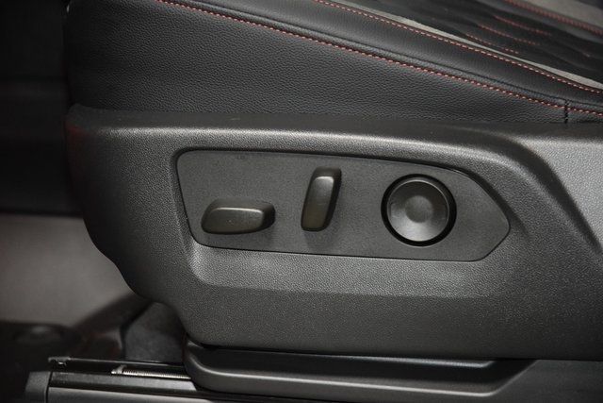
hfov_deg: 19.5
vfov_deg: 13.0
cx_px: 302
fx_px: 1759
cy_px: 202
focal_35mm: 105
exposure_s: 1/60
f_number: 4.5
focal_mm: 70
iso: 3200
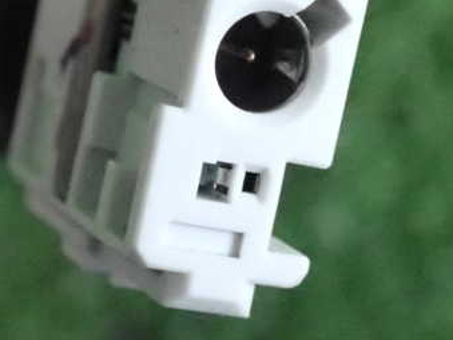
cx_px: 270
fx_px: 2315
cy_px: 139
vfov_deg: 8.4
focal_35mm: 177
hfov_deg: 11.2
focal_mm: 18
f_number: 4.9
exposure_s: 1/250
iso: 6400
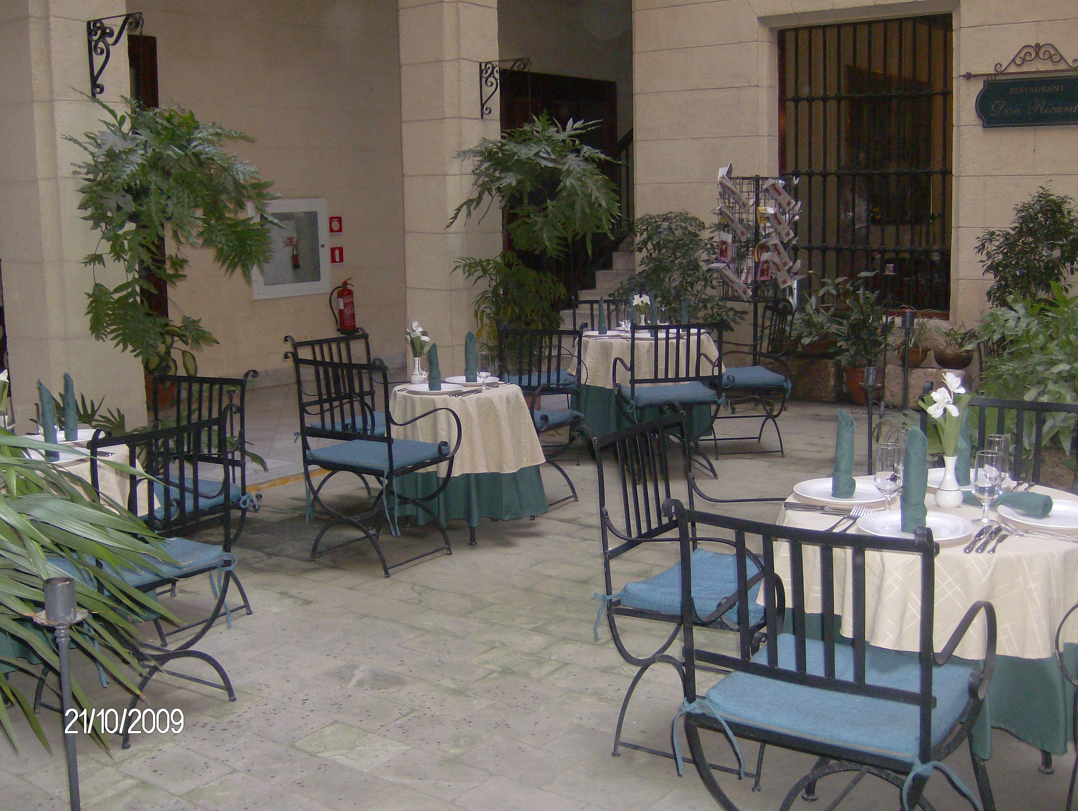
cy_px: 406
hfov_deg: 51.3
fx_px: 1123
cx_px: 539
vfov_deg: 39.7
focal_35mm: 36
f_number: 2.8
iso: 200
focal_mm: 6
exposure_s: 1/60
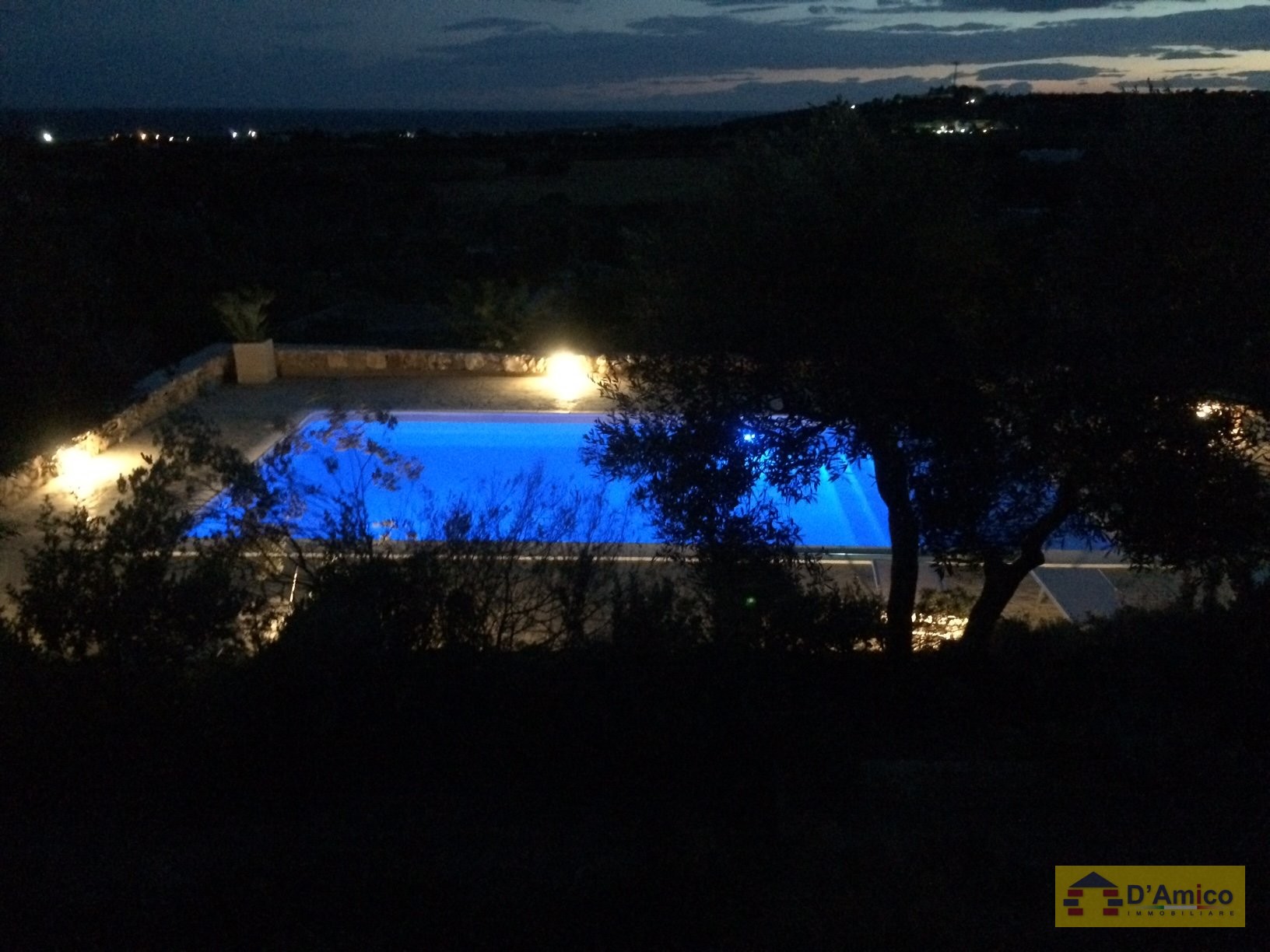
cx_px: 635
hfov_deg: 61.7
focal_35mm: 29
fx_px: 1064
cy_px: 476
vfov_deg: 48.2
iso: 2000
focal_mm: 4.15
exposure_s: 1/17
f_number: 2.2
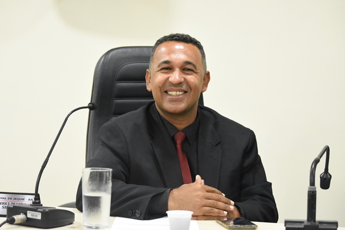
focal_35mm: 82
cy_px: 115
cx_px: 172
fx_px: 791
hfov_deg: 24.6
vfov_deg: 16.6
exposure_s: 1/100
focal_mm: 55
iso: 5000
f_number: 4.5
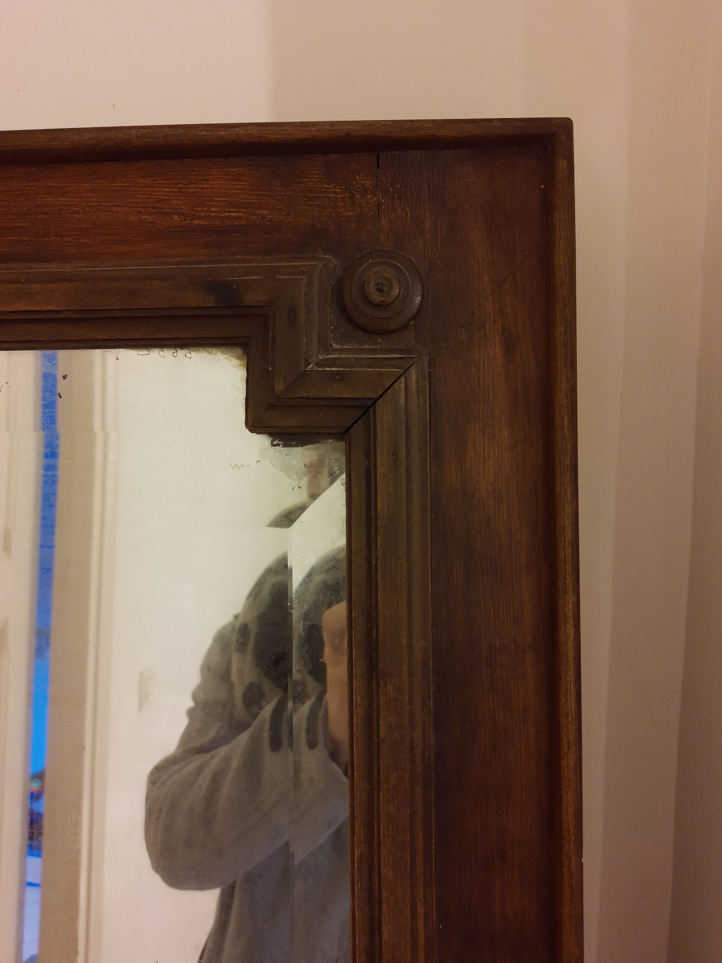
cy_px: 482
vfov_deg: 67.3
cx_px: 361
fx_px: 723
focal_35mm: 26
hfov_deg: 53.1
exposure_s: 1/25
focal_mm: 4.75
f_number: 1.7
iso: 248
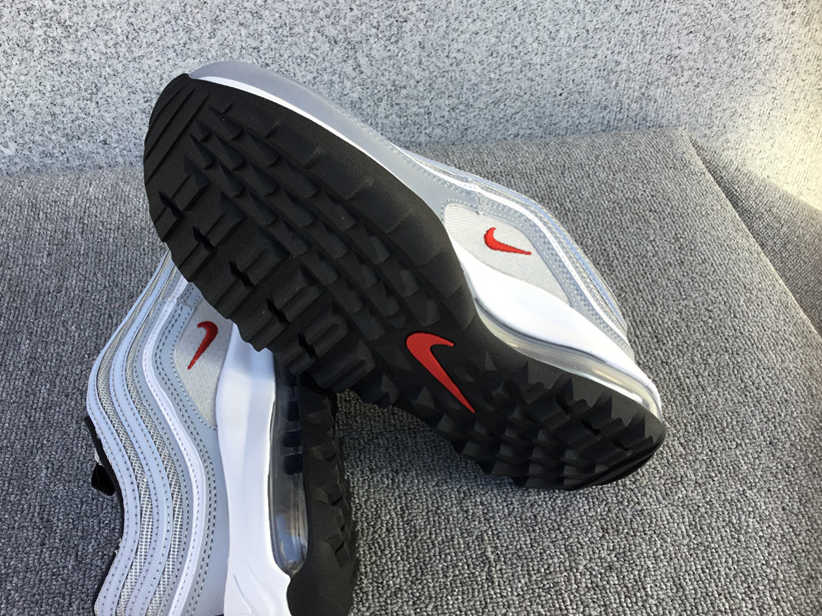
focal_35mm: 34
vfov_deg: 41.7
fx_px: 807
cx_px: 387
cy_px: 332
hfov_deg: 53.9
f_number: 2.4
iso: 25
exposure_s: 1/151
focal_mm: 3.3
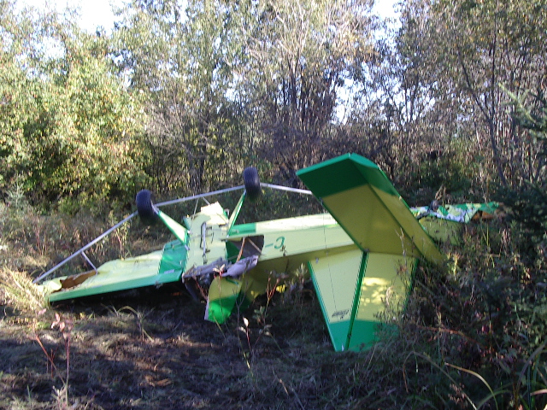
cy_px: 205
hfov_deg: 49.0
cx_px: 274
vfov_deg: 37.7
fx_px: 600
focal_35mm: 38
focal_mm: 5.8
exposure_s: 1/60
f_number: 4.8
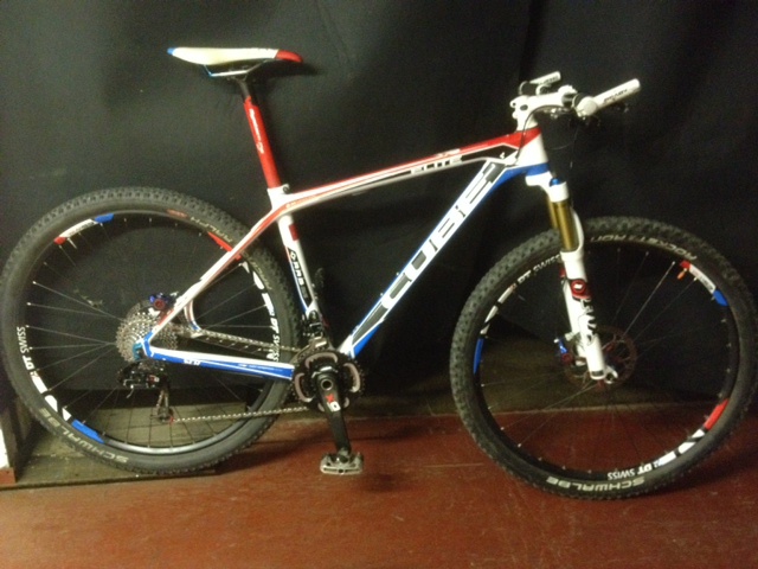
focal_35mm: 35
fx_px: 766
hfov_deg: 52.6
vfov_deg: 40.7
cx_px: 379
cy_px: 284
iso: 800
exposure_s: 1/15
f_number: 2.4
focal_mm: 4.28
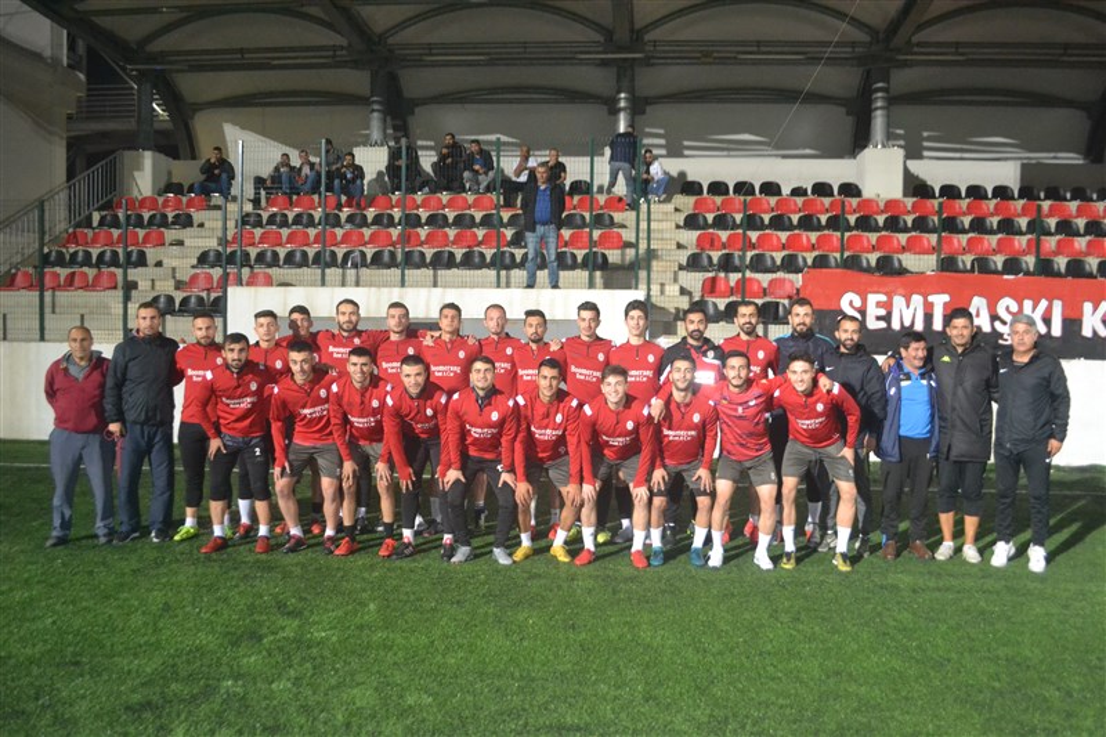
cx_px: 553
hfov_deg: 57.2
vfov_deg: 40.0
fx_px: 1014
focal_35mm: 33
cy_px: 368
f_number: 3.8
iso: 2800
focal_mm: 22
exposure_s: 1/60
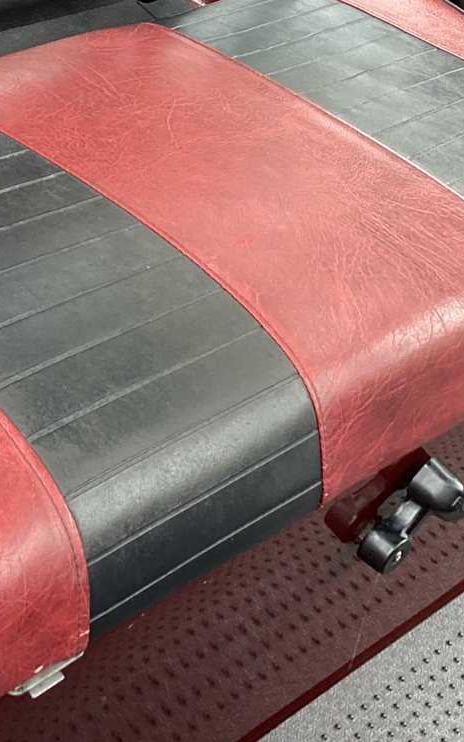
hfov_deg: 19.1
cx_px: 58
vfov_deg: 30.3
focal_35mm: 67
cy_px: 232
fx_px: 1355
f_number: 2.4
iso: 50
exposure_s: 1/120
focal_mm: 3.3
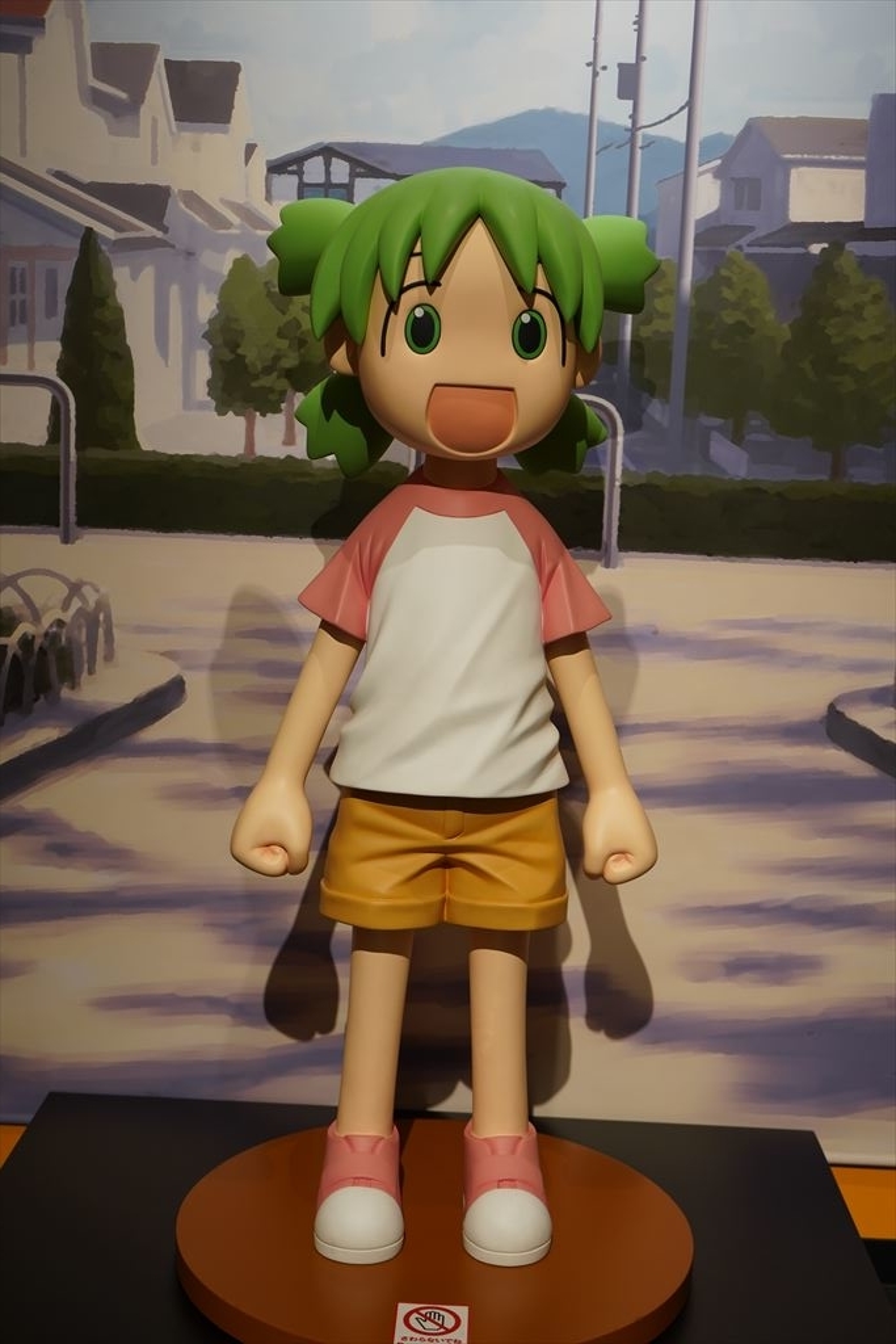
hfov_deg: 29.9
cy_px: 672
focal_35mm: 45
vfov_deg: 43.6
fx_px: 1679
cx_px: 448
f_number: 4.5
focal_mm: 45
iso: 500
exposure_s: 1/50
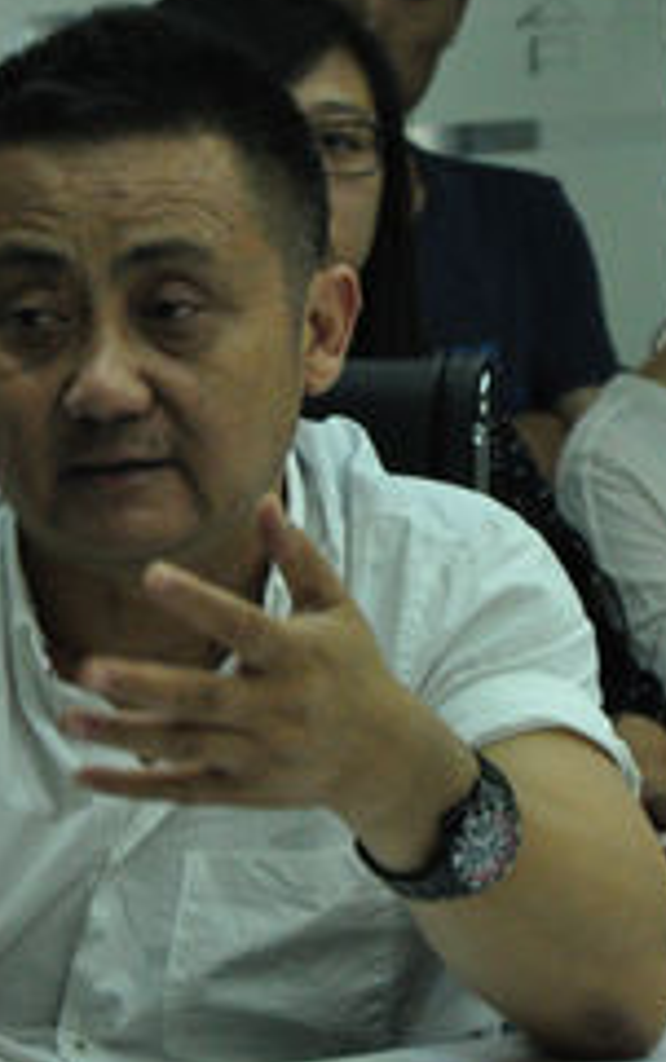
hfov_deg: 4.0
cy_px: 485
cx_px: 278
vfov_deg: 6.3
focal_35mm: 332
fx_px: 9626
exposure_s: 1/125
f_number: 5.6
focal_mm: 105
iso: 2500
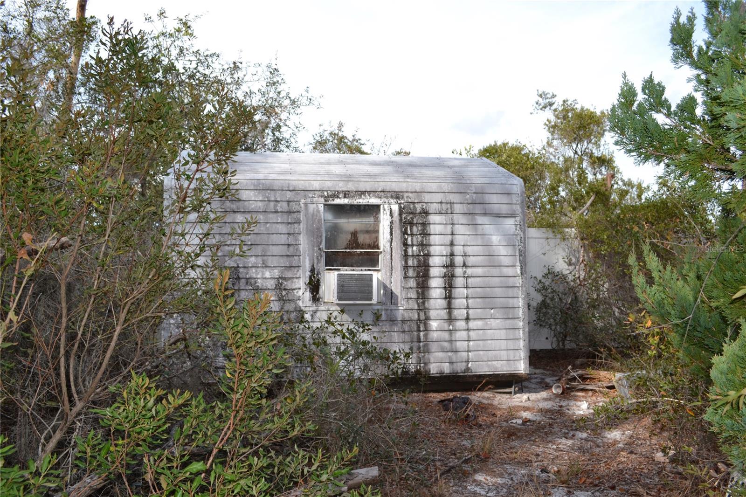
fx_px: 621
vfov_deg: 43.6
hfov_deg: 61.9
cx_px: 373
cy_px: 248
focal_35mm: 30
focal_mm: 20
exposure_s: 1/200
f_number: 6.3
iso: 100
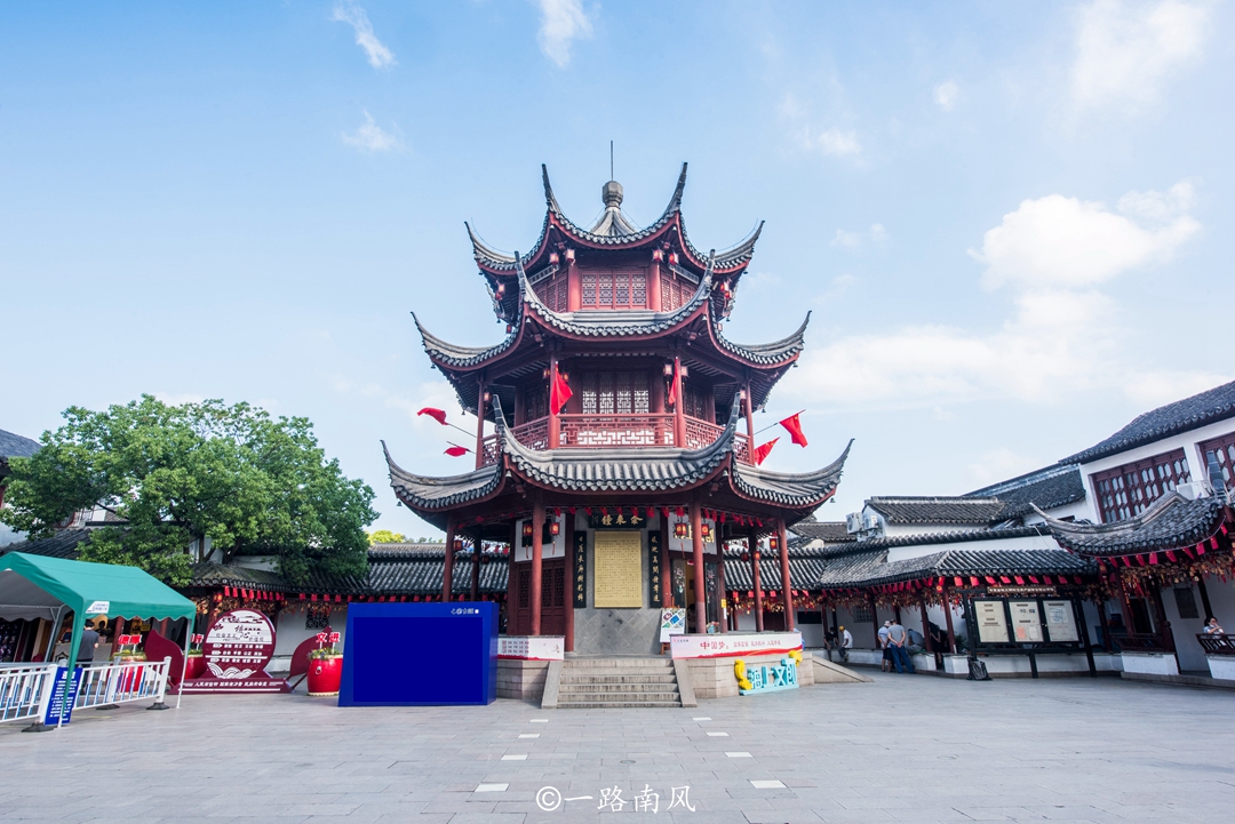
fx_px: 686
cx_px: 618
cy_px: 412
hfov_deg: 84.0
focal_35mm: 20
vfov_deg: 62.0
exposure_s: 1/100
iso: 200
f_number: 13
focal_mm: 20
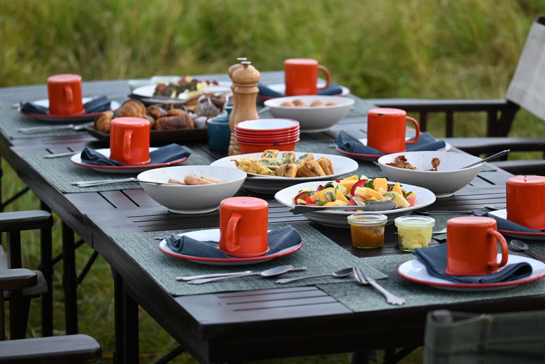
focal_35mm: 157
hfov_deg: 13.1
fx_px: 2378
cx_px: 282
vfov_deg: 8.8
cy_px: 190
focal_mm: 150
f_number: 5
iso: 280
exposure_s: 1/800
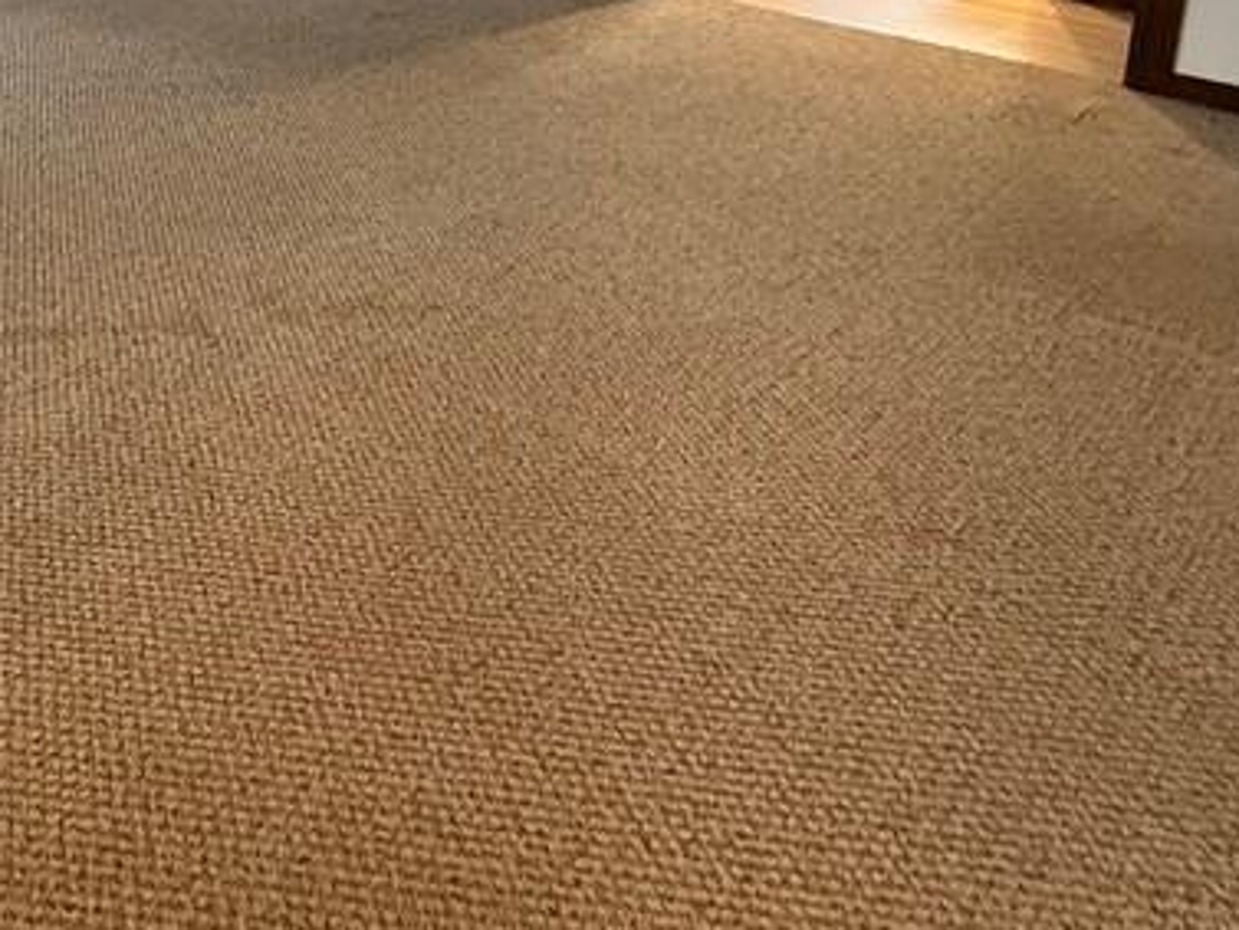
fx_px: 1361
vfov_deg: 31.9
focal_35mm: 38
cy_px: -168
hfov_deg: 41.2
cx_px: -56
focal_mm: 2.22
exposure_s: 1/60
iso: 800
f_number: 2.2
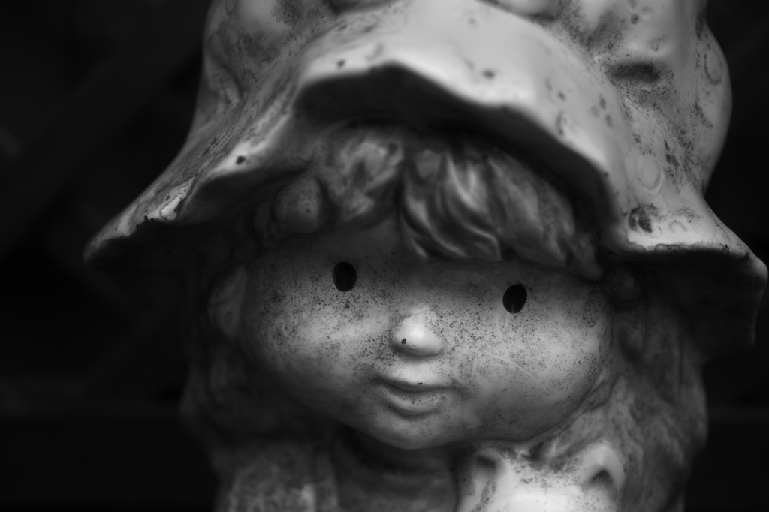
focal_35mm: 75
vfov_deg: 18.2
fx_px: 1601
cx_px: 384
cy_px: 256
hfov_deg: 27.0
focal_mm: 50
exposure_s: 1/100
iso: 250
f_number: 2.8
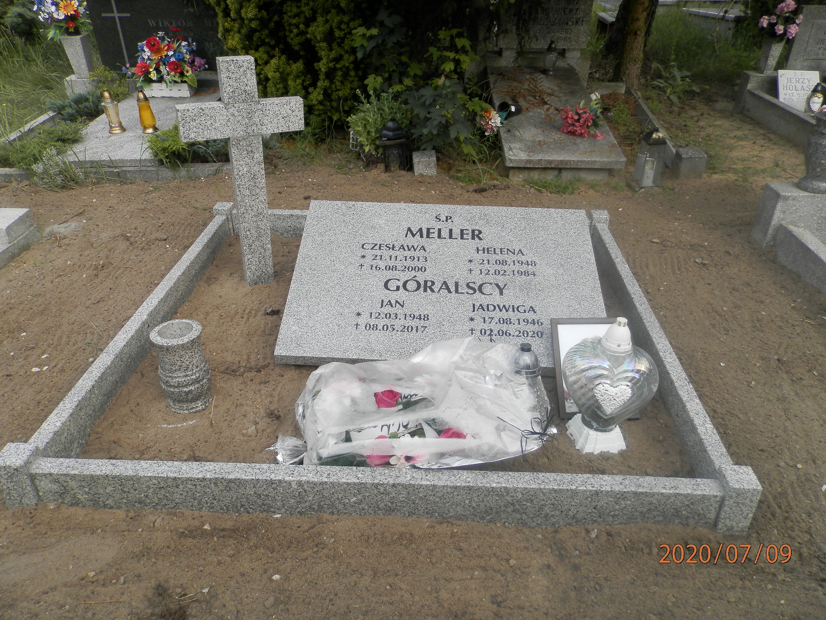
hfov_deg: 67.3
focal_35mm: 26
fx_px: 620
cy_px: 300
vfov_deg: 53.1
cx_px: 414
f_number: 3.1
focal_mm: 4.5
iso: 80
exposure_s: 1/250
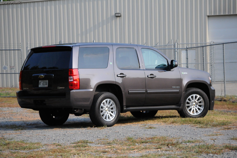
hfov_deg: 13.7
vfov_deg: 9.1
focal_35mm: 150
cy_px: 79
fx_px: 986
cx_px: 118
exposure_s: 1/6400
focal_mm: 100
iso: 2000
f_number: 5.6
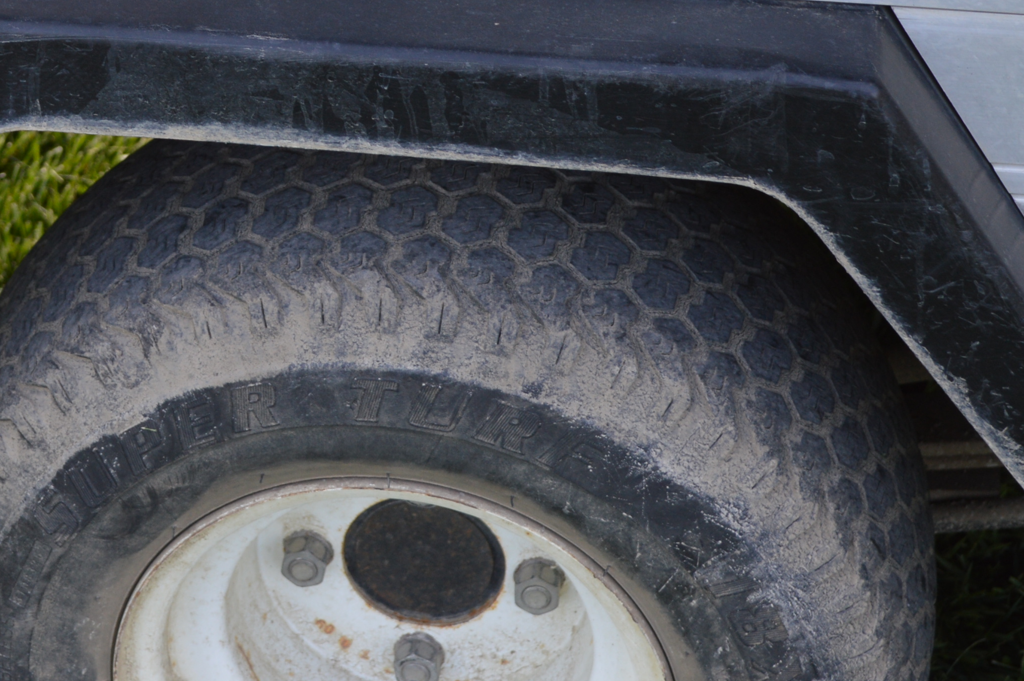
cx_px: 233
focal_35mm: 105
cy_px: 56
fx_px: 2984
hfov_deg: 19.3
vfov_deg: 12.9
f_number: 5.6
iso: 200
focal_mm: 32
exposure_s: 1/125
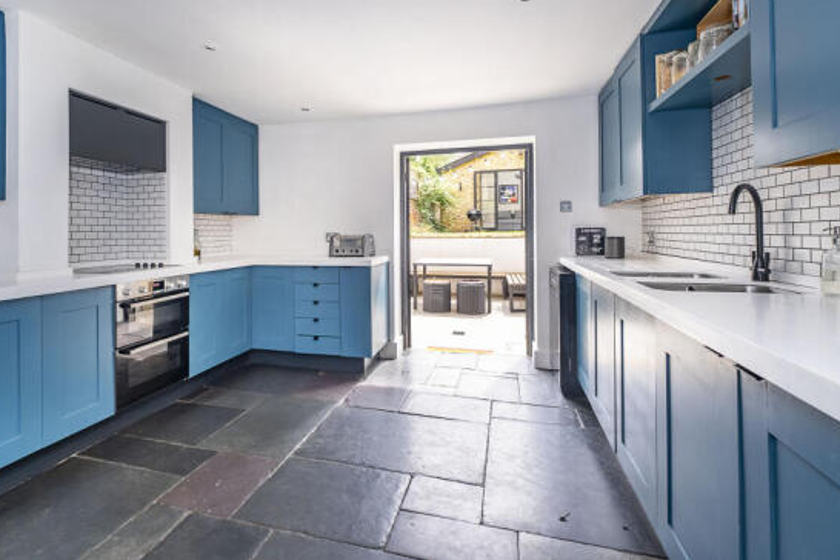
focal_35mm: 18
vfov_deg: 66.8
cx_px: 362
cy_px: 227
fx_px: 420
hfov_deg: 89.5
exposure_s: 1/105
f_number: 5.6
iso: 500
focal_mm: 10
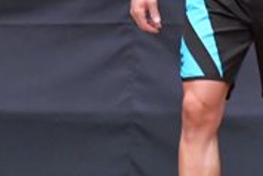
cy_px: -25
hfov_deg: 1.4
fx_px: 10989
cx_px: 200
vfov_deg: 0.9
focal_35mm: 1503
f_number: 5.6
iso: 6400
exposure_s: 1/400
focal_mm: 230
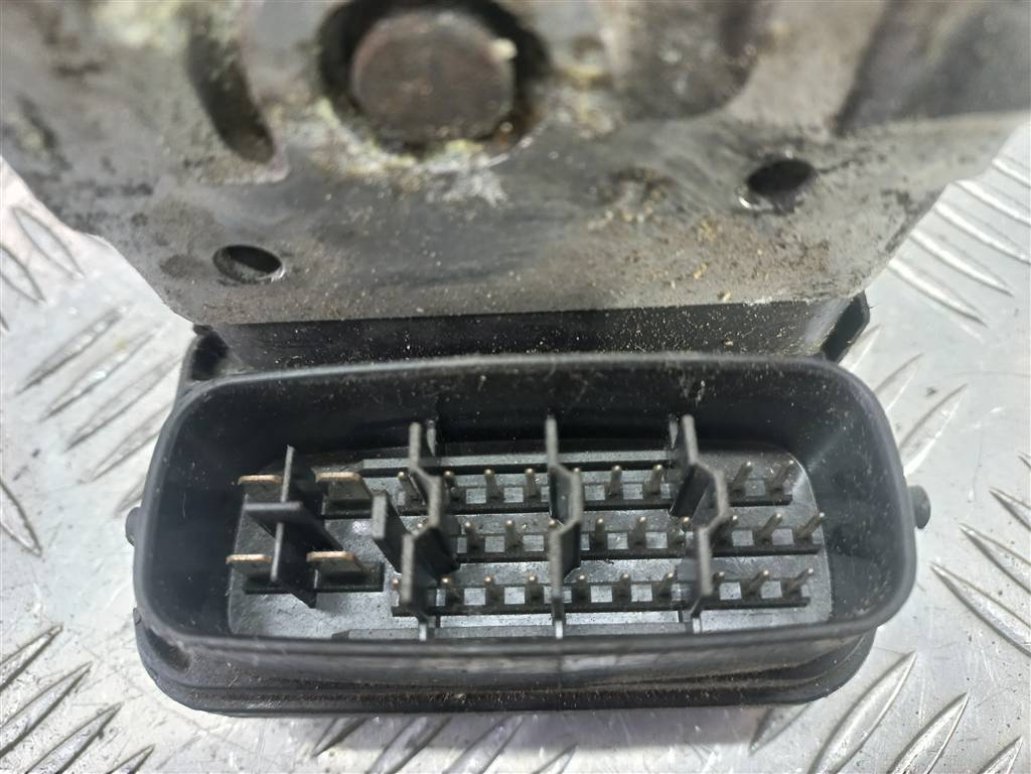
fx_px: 745
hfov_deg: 69.4
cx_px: 516
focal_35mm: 25
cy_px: 387
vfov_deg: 54.9
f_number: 1.8
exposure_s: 1/33
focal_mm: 4.6
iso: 250
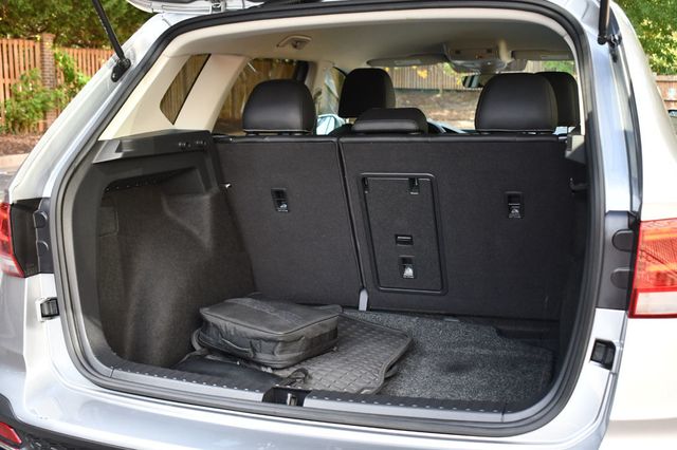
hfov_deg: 48.5
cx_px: 338
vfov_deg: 33.4
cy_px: 225
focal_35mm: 40
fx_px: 752
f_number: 4
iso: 640
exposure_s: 1/250
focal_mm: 27
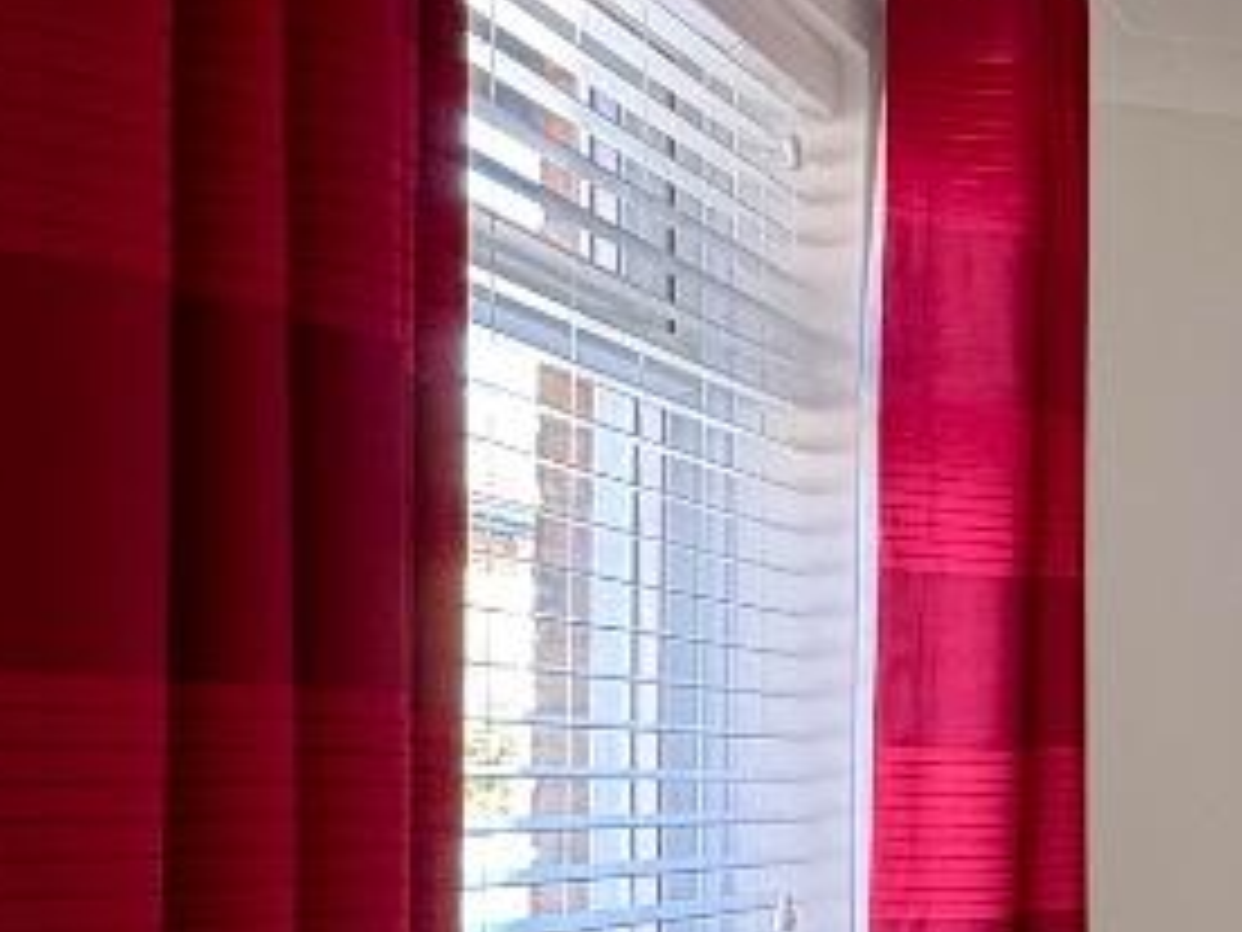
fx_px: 1866
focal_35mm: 52
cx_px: 2128
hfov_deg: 23.3
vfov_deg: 27.1
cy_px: 828
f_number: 2.2
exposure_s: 1/60
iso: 250
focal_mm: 2.22
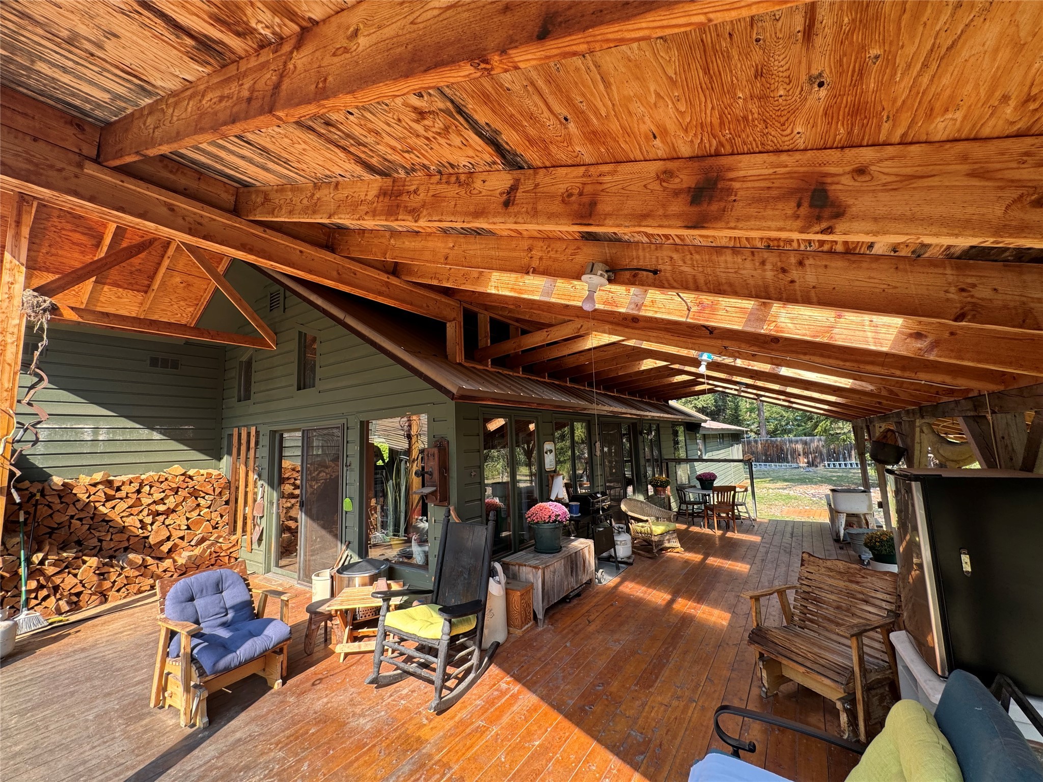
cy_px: 391
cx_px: 522
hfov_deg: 102.1
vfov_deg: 85.7
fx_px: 422
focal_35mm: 14
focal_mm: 2.22
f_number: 2.2
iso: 40
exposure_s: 1/115
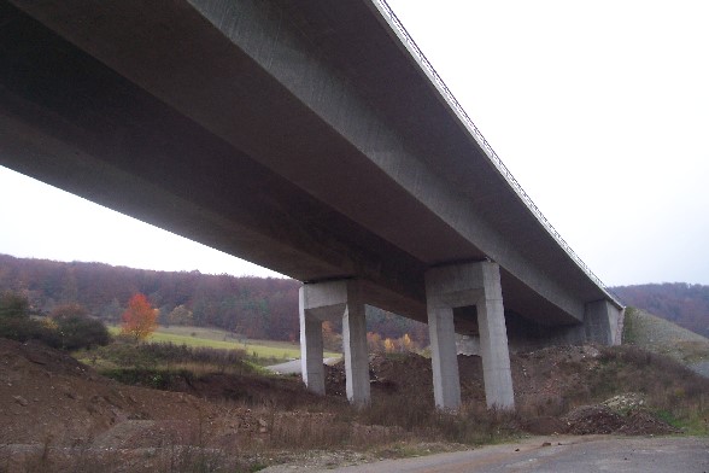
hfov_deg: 55.8
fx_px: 670
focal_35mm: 34
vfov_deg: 38.9
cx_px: 354
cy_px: 236
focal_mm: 5.6
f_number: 2.7
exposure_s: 1/60
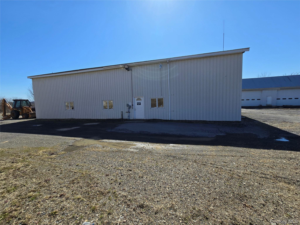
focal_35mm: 13
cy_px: 112
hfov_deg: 106.2
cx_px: 150
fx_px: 113
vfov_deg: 89.9
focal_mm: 2.2
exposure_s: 1/2296
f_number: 2.2
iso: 50
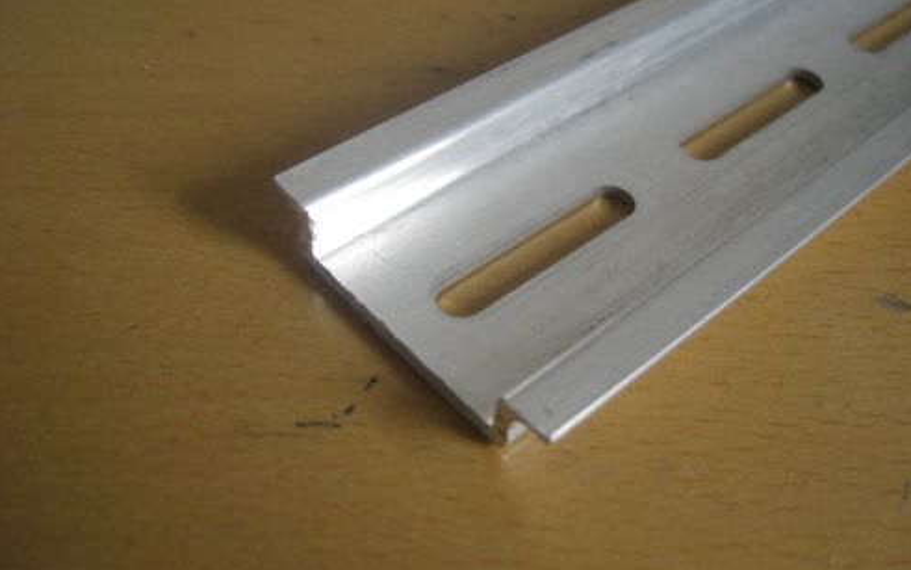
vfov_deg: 31.3
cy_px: 270
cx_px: 460
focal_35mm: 41
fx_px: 1018
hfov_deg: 48.2
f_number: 2.8
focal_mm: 7.9
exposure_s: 1/100
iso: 400
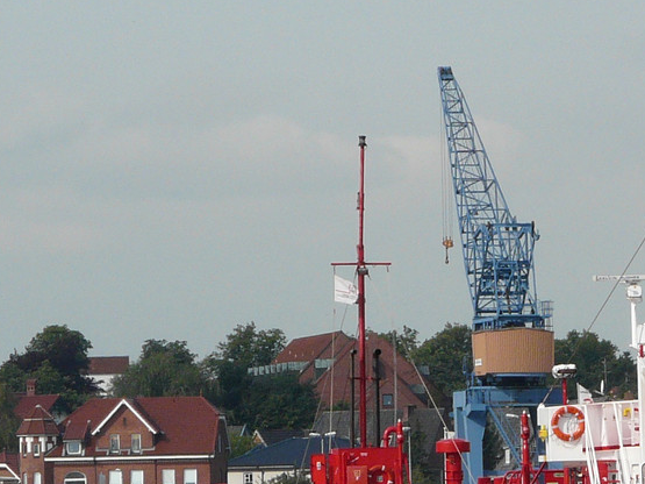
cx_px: 593
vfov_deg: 2.4
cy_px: 254
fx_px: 11326
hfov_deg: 3.3
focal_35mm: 608
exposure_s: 1/500
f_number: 5.6
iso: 100
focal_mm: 32.5
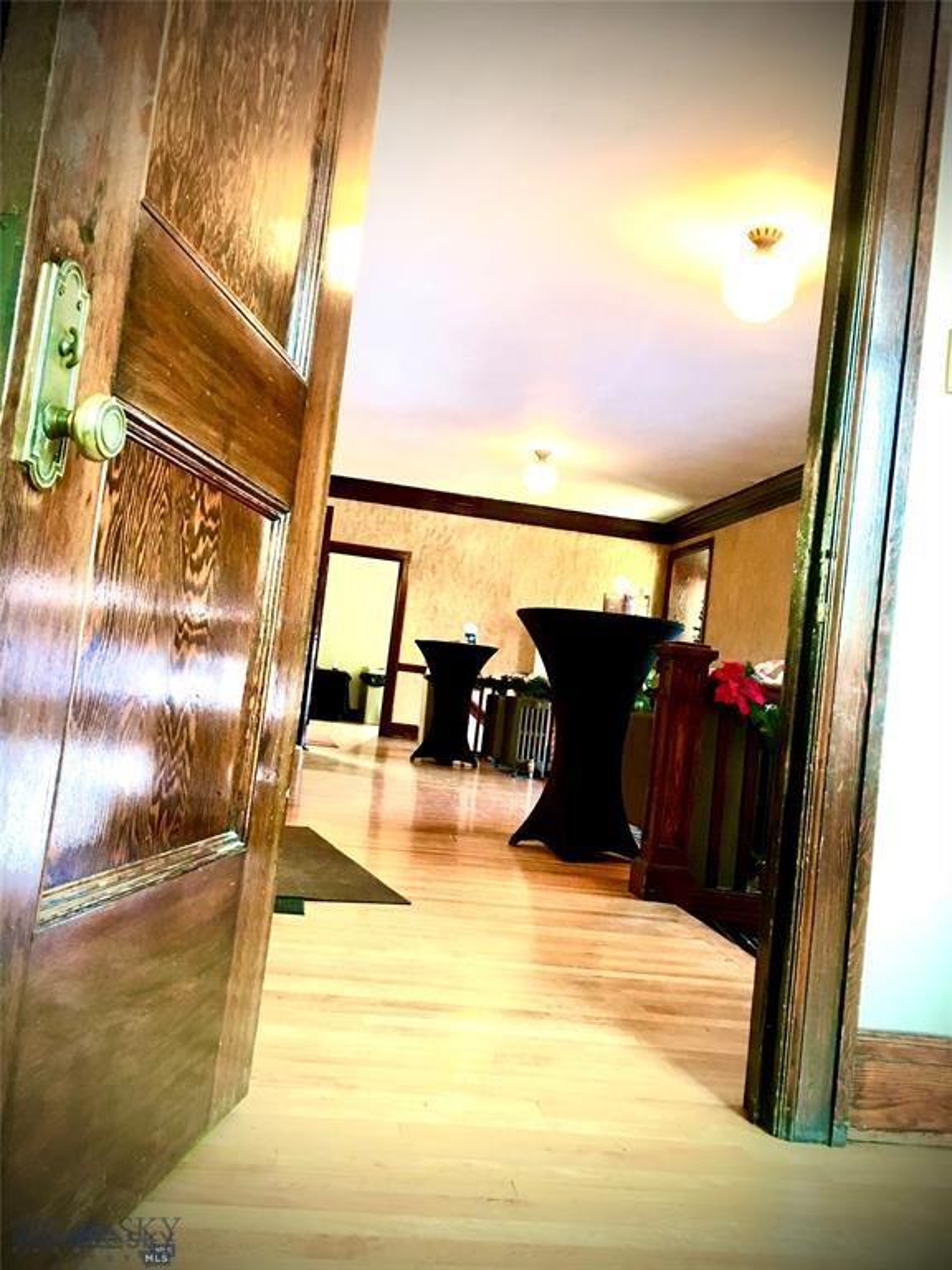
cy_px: 635
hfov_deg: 48.2
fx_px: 1063
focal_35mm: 29
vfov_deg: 61.7
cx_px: 476
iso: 80
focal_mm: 4.15
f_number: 2.2
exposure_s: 1/10
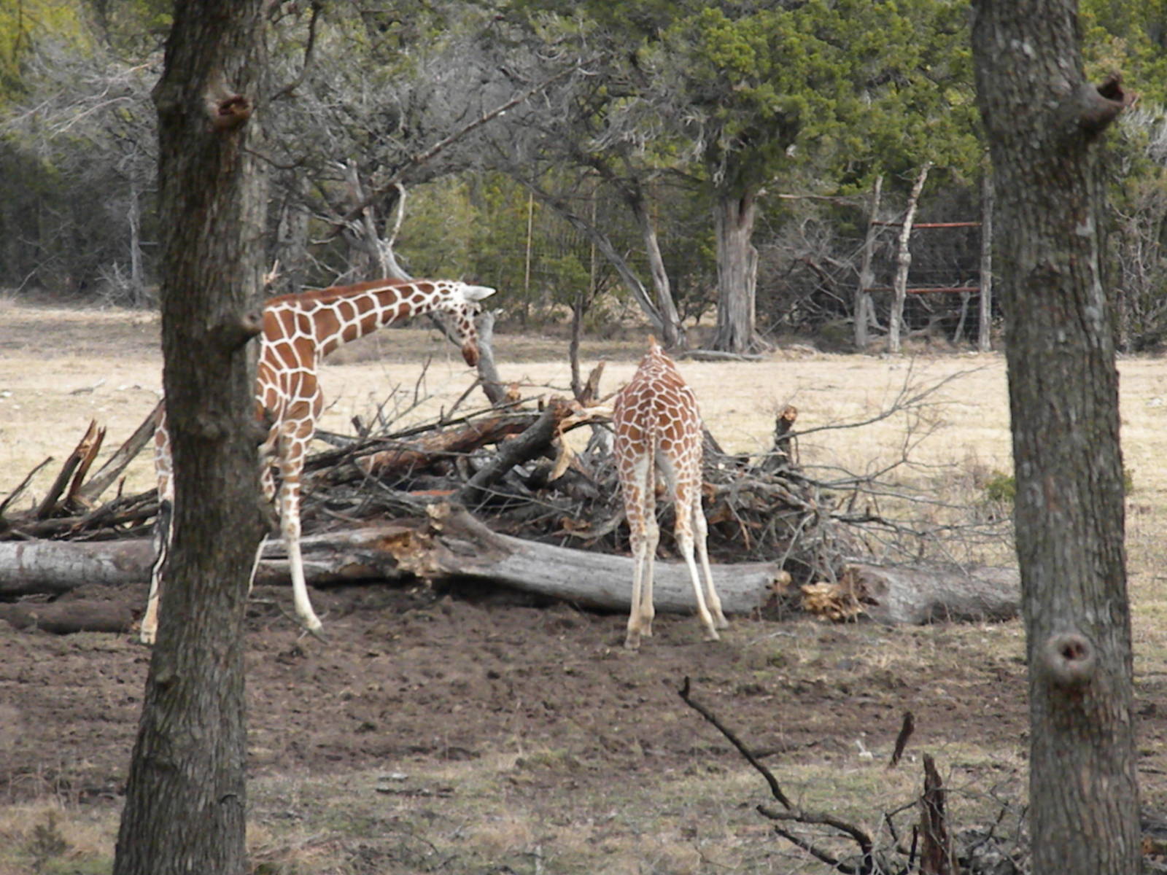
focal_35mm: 238
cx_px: 584
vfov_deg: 6.2
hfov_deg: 8.3
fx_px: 8024
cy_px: 438
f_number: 5.2
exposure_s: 1/672
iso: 640
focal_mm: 42.1
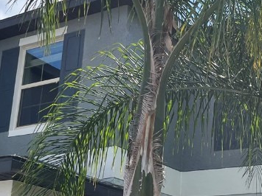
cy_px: 137
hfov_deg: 25.8
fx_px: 567
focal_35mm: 75
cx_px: 188
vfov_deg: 19.5
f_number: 1.6
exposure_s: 1/2755
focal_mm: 5.1
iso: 50
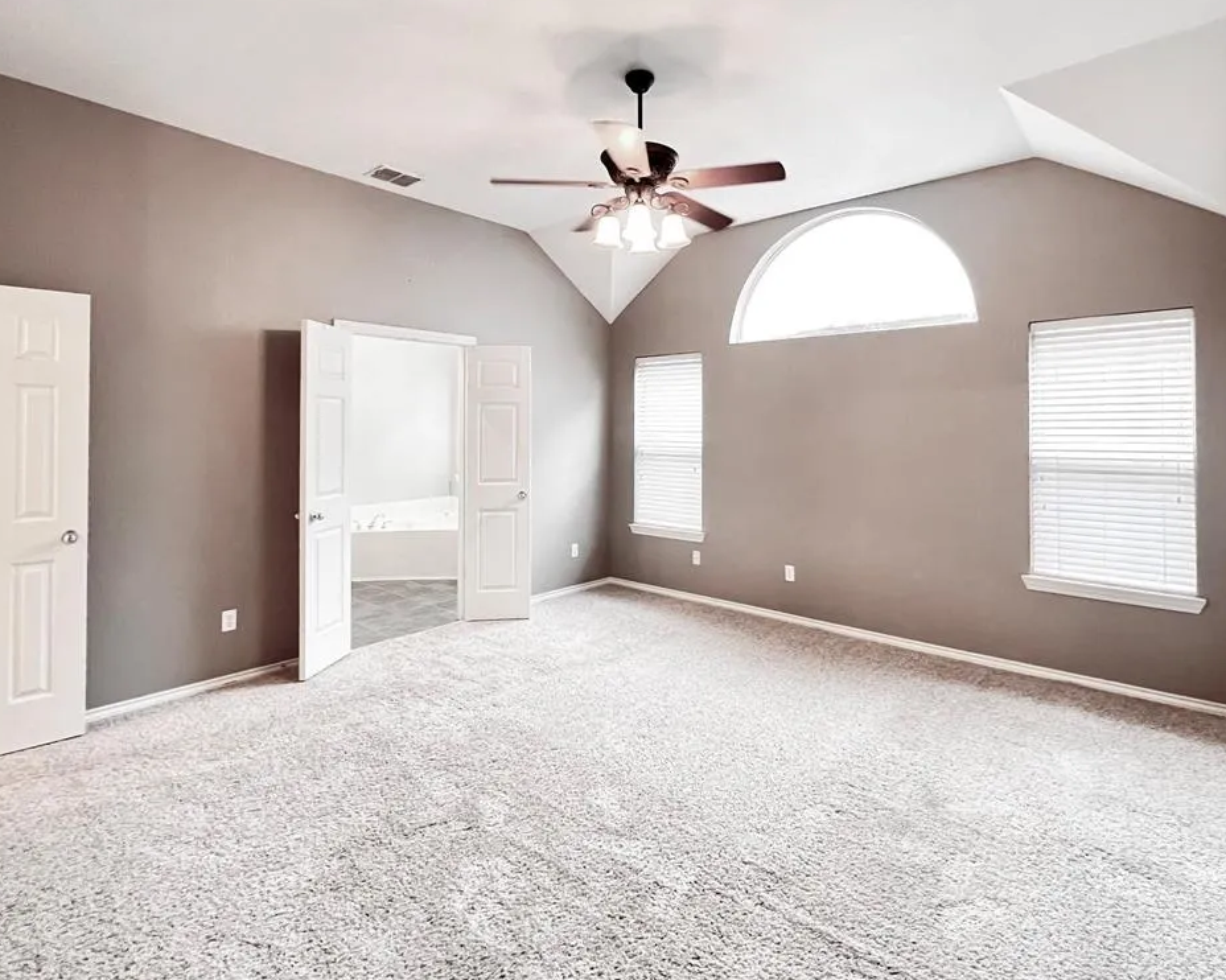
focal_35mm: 14
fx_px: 508
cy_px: 497
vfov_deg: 88.0
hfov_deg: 100.7
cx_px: 595
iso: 1000
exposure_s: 1/60
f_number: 1.8
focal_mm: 1.57
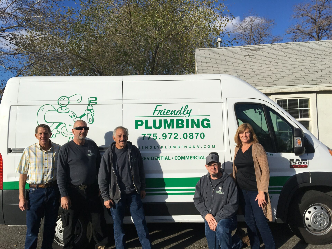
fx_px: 278
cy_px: 124
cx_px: 166
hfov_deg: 61.7
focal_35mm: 29
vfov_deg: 48.2
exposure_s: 1/2653
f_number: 2.2
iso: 25
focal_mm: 4.15
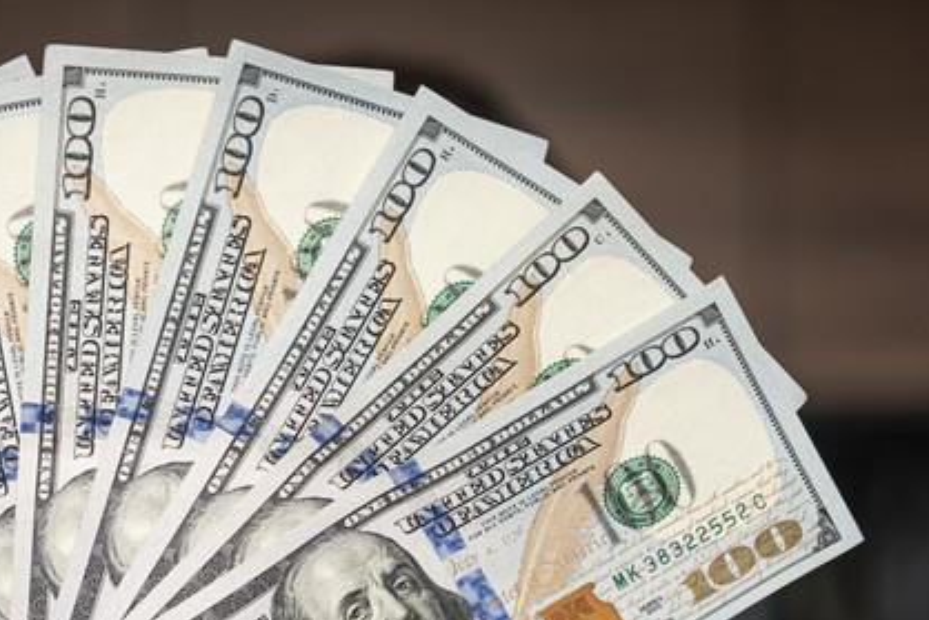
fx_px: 3356
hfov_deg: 15.7
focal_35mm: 130
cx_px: 220
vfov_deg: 10.5
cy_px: 497
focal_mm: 50
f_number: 2.8
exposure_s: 1/15
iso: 100
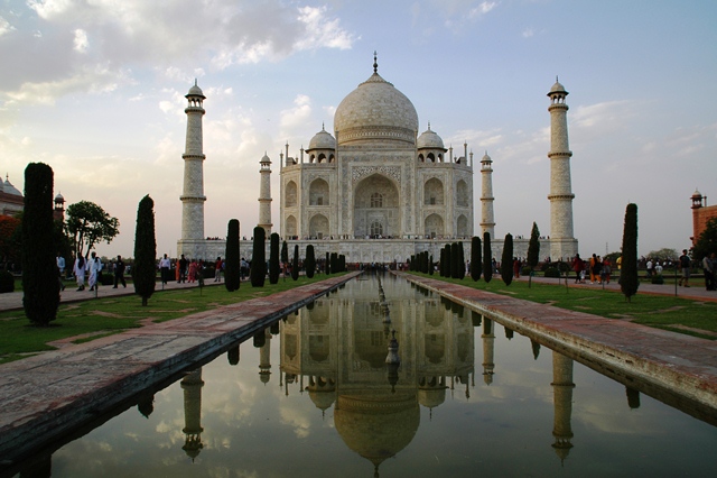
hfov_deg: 67.4
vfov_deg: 47.9
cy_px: 239
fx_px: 537
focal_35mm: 27
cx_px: 358
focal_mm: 18
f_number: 9
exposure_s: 1/125
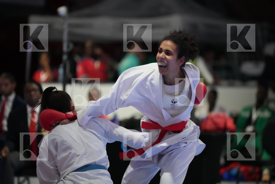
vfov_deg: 6.9
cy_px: 92
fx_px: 1528
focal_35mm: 200
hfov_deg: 10.3
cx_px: 138
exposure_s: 1/800
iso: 12800
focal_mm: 200
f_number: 2.8
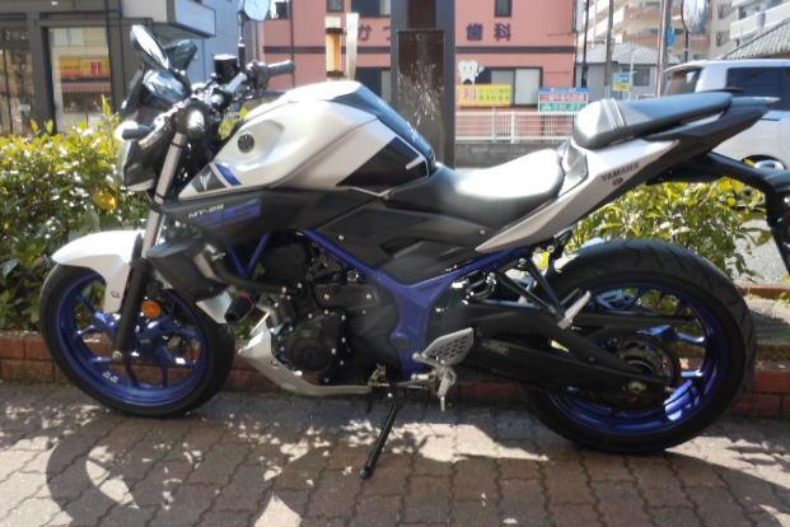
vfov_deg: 43.6
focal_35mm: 30
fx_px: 658
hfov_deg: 61.9
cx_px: 397
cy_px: 256
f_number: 3.7
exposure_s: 1/200
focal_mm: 5
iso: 100
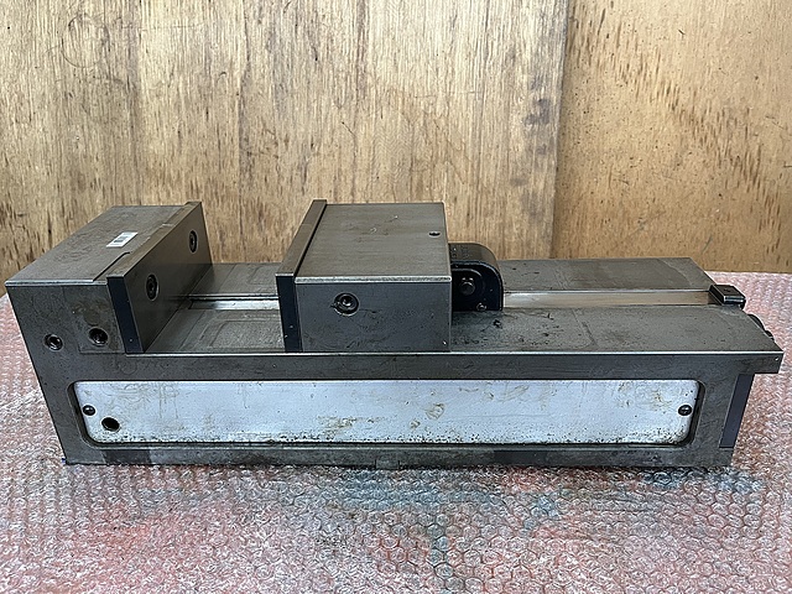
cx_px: 396
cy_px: 297
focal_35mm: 26
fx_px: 595
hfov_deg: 67.3
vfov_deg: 53.1
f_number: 1.6
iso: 125
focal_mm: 5.1
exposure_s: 1/93
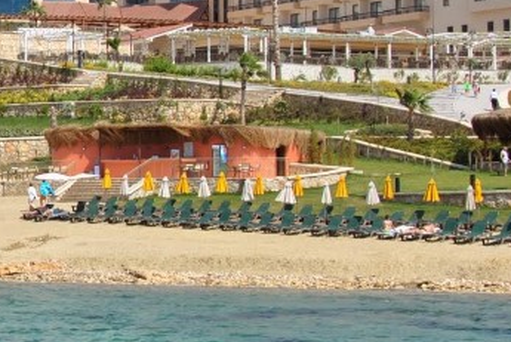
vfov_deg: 10.2
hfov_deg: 14.5
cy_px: 81
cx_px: -159
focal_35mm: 135
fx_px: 1914
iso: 100
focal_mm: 27
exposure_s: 1/250
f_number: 8
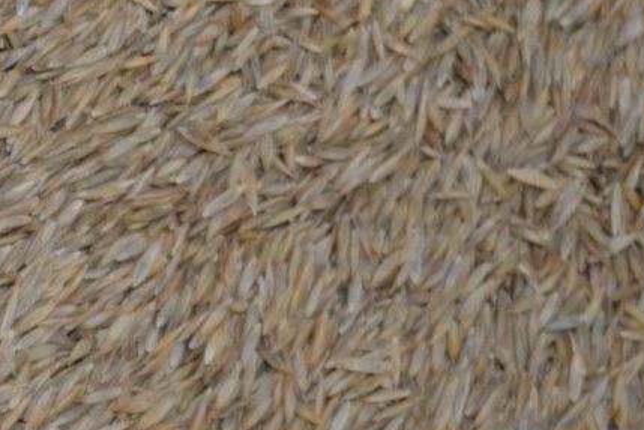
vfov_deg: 4.7
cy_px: -176
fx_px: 5165
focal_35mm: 289
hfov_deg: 7.0
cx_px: -279
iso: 1250
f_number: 5.6
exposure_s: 1/60
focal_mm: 55
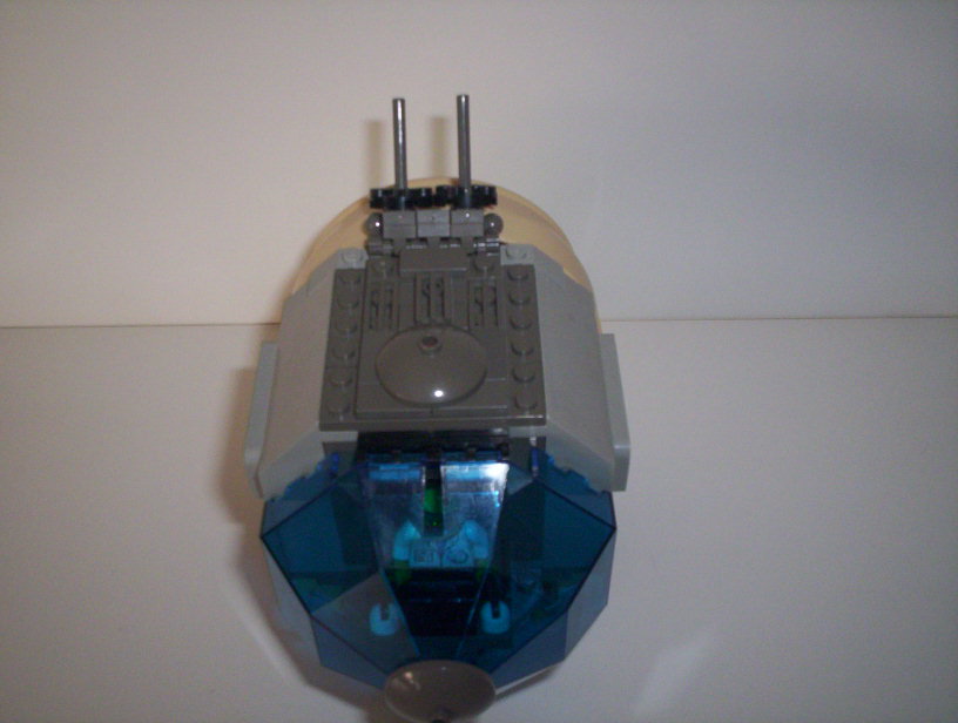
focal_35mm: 38
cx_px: 479
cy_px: 362
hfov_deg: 48.9
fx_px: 1054
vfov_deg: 37.9
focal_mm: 4.99
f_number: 4.5
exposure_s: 1/60
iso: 140
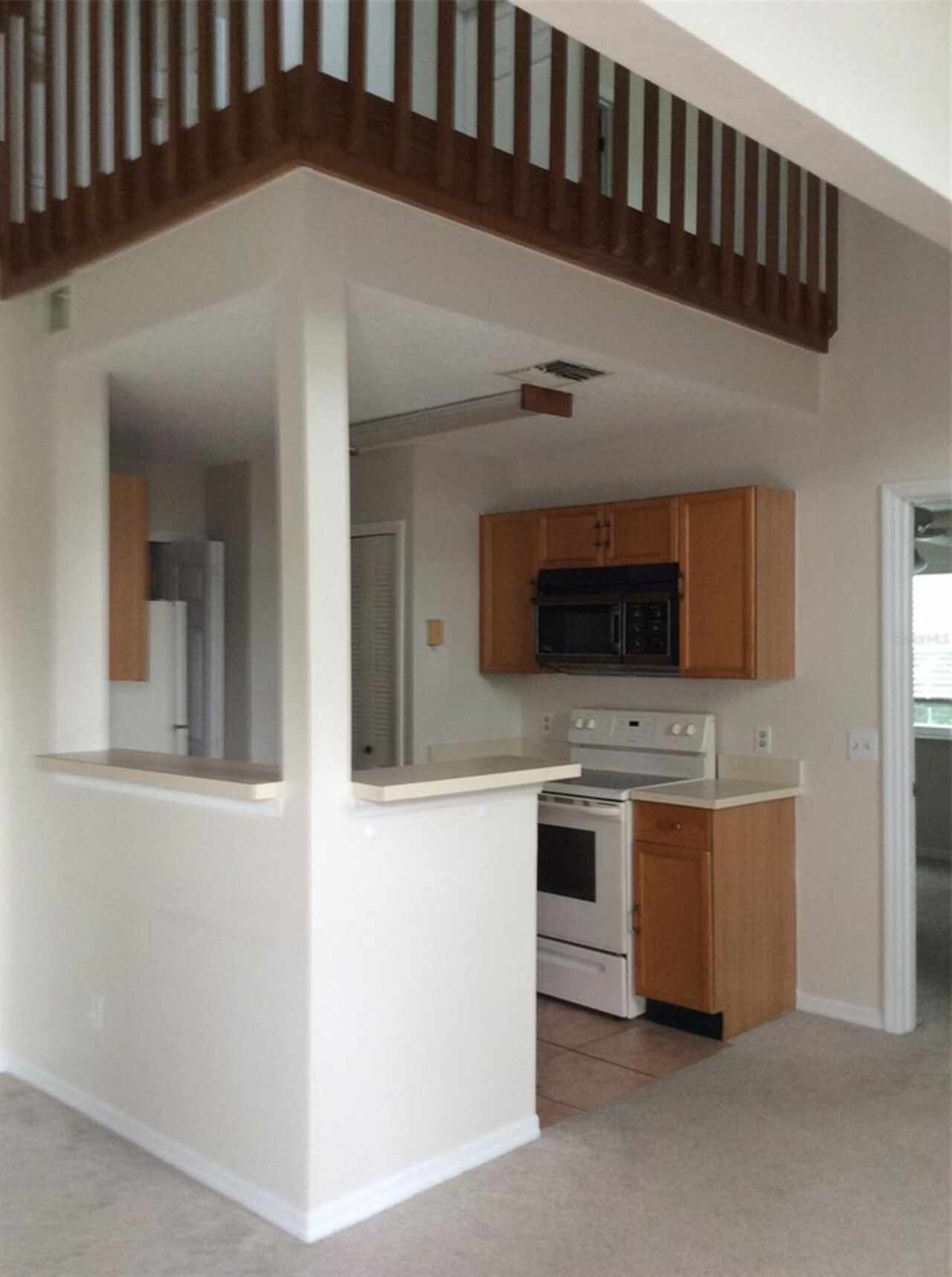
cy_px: 638
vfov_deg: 56.9
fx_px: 1178
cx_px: 476
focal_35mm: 32
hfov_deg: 44.0
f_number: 2.4
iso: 64
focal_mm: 3.3
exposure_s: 1/24
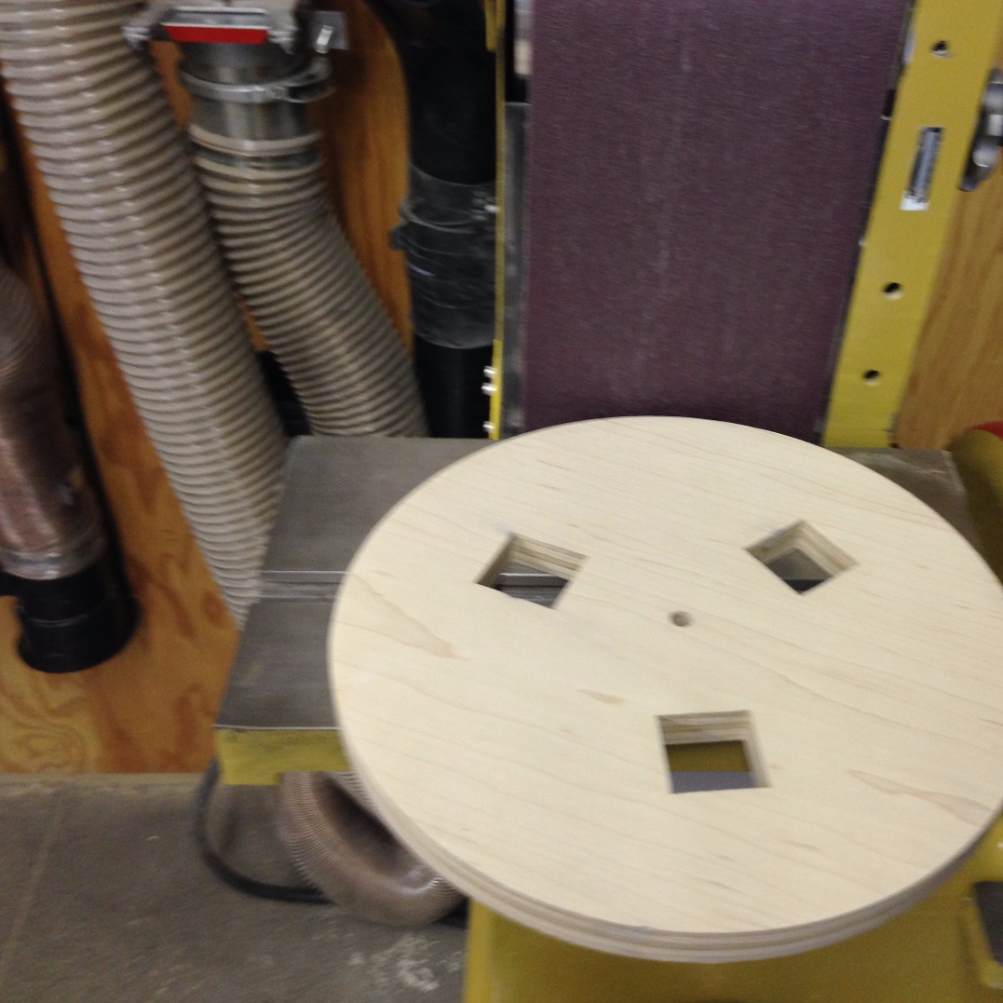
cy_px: 502
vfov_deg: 42.8
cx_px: 614
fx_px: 1278
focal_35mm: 39
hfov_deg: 42.6
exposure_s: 1/20
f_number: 2.4
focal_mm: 4.12
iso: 125
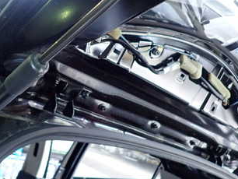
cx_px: 58
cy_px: 44
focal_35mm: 49
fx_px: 337
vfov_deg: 29.2
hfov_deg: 37.8
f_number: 2
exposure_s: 1/30
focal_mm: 4.5
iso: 250
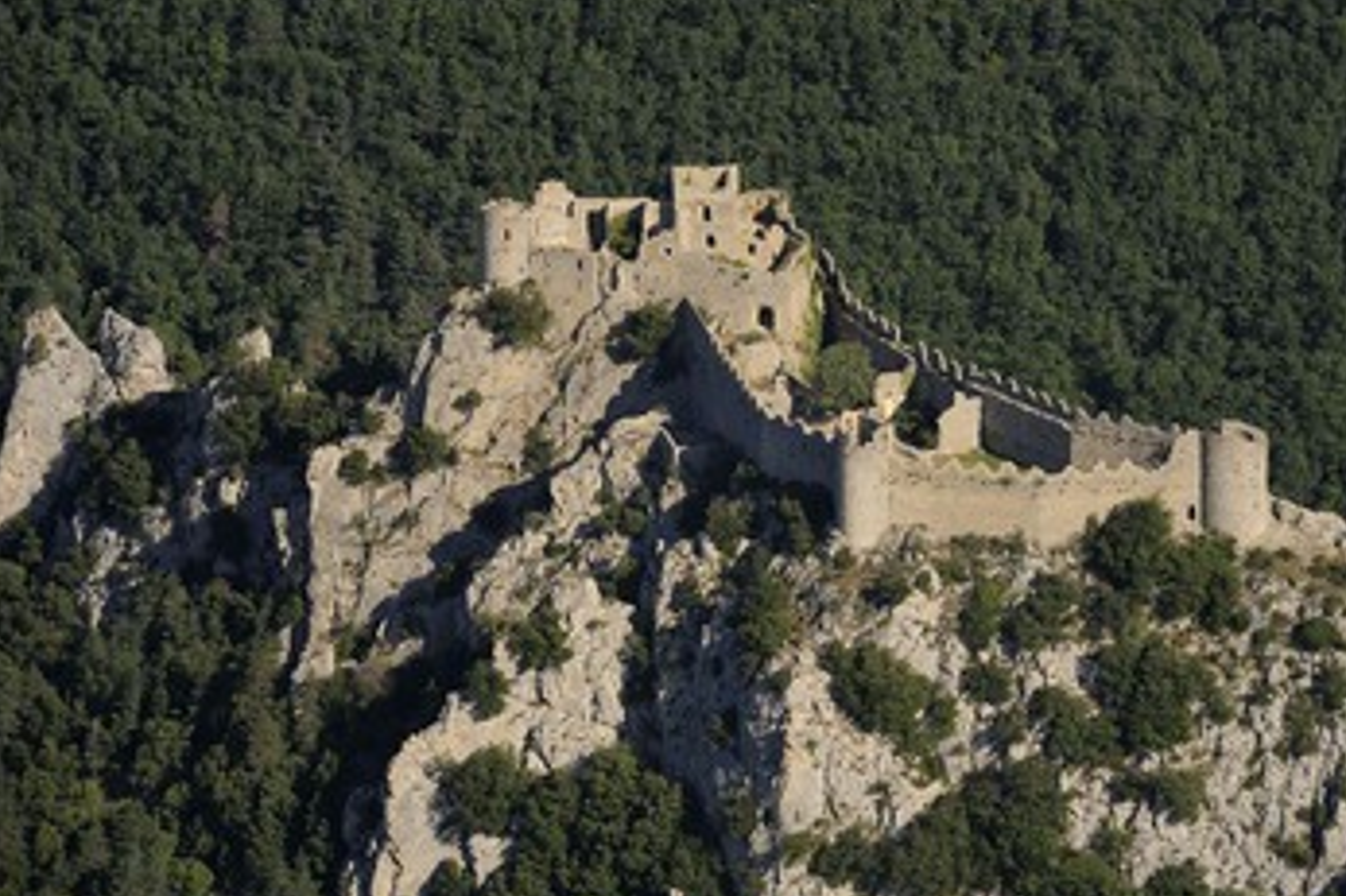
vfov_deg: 5.7
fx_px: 9043
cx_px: 799
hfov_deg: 8.5
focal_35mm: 242
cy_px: 438
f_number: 7.1
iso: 400
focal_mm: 200
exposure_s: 1/1000
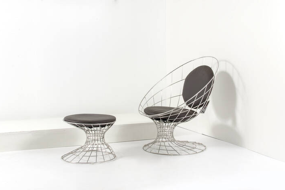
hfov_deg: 37.2
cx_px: 141
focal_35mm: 54
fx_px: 424
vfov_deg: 25.3
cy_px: 96
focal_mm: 35
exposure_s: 1/200
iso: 100
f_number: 16
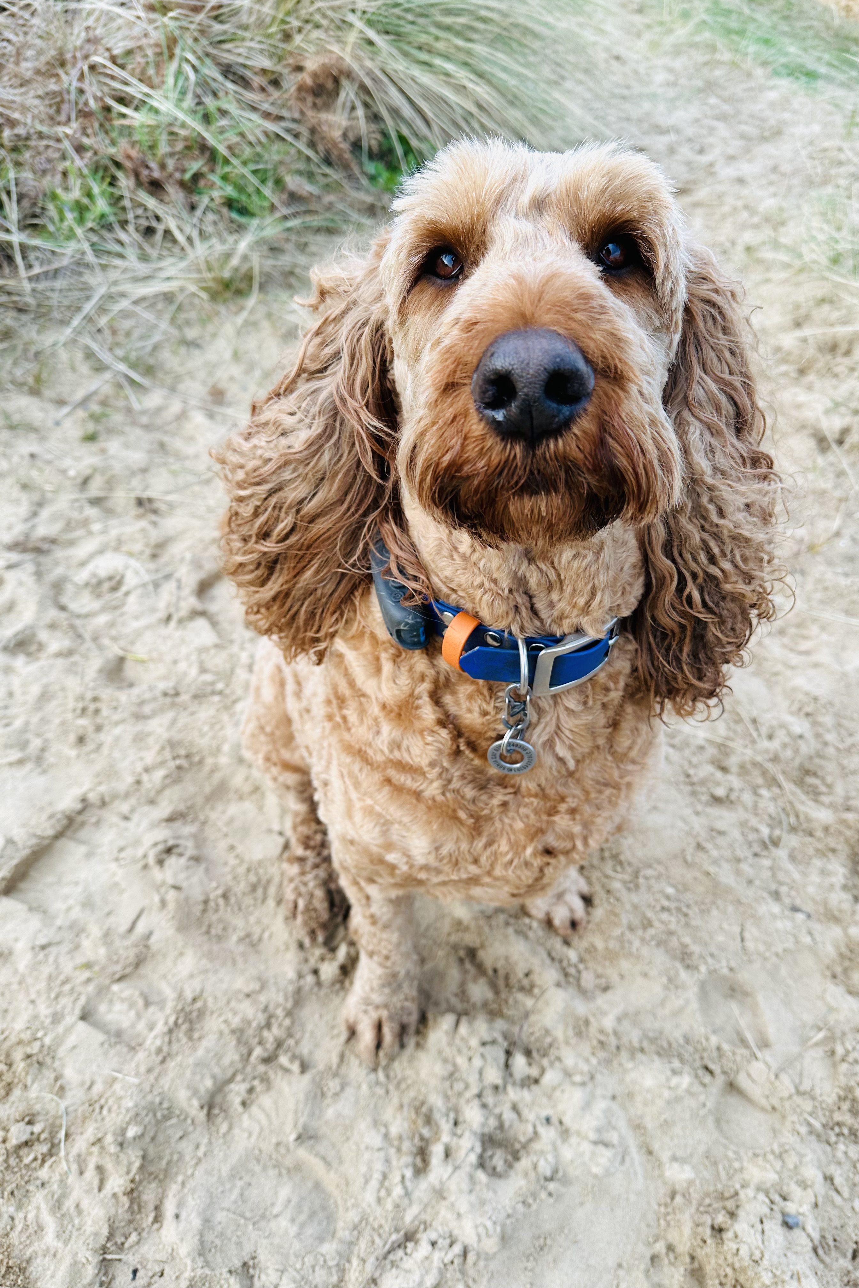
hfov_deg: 51.2
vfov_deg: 71.5
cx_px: 463
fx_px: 895
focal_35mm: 25
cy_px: 643
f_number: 1.78
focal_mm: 6.86
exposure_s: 1/412
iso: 80
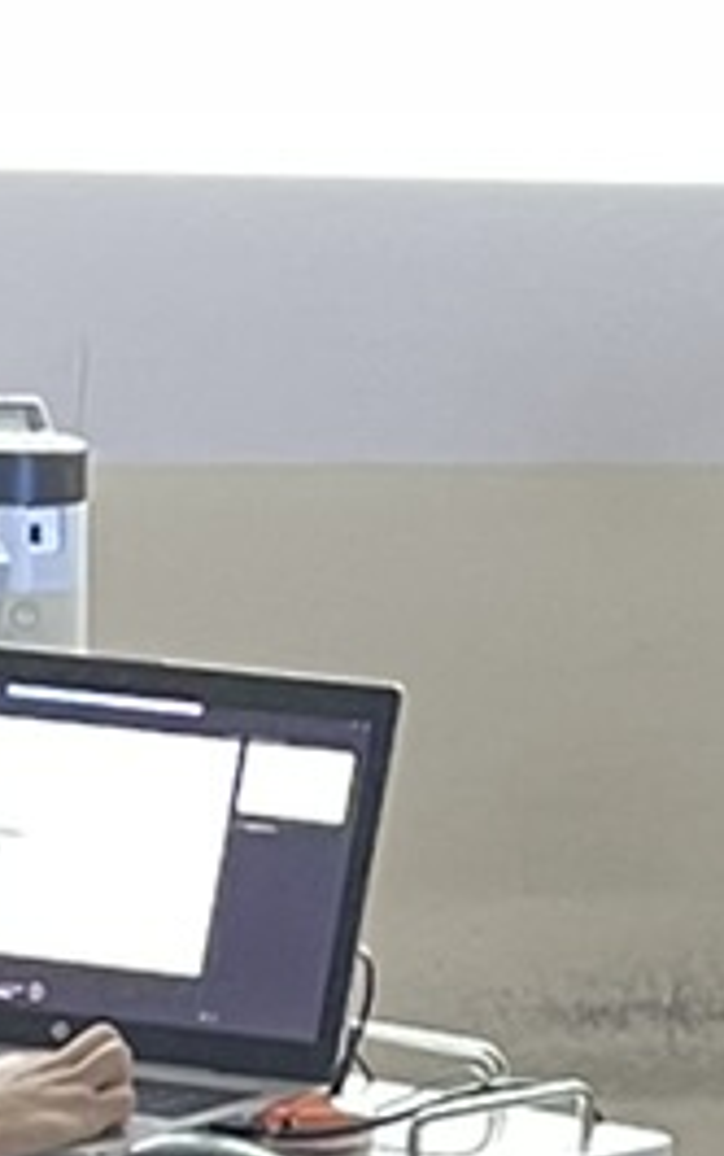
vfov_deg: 9.7
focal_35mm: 213
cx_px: 1396
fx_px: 6714
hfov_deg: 6.0
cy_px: 1265
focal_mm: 4.2
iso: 1000
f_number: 1.6
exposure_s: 1/30
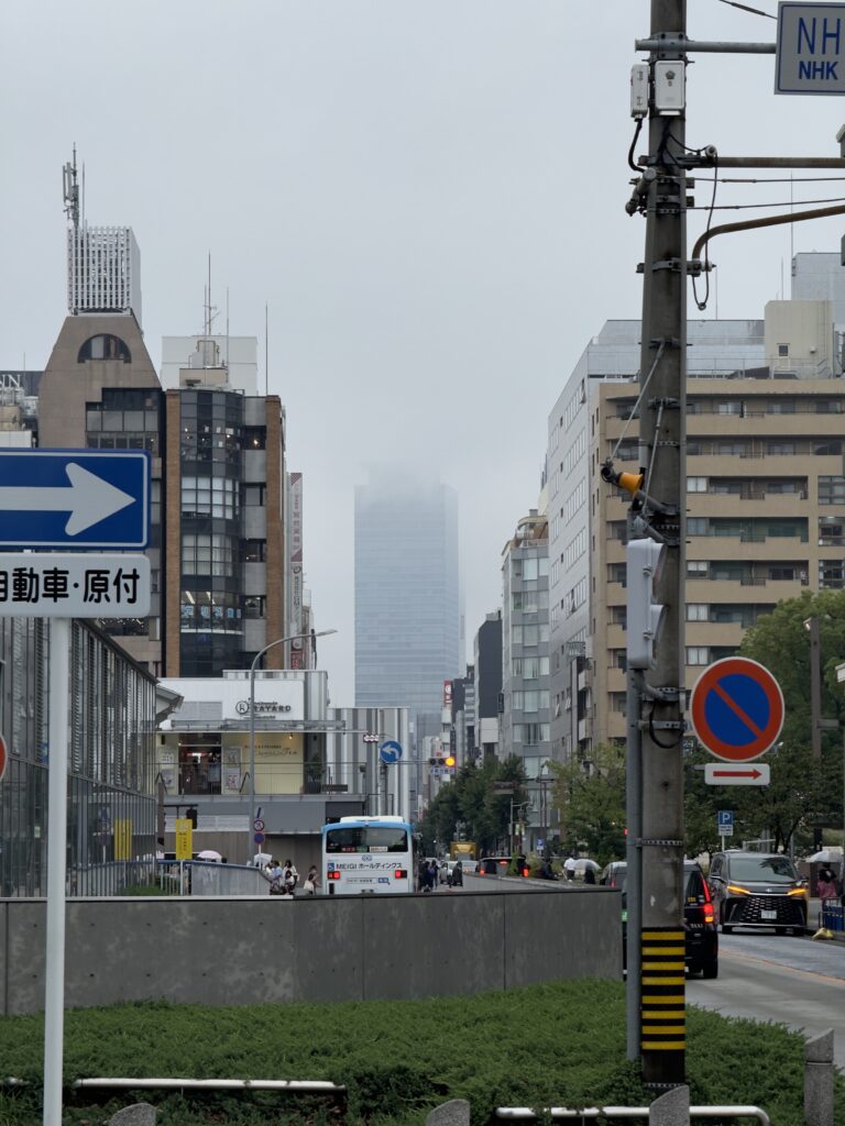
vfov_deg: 16.4
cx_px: 422
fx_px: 3906
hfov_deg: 12.3
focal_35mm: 120
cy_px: 563
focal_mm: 15.66
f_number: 2.8
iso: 50
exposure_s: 1/389
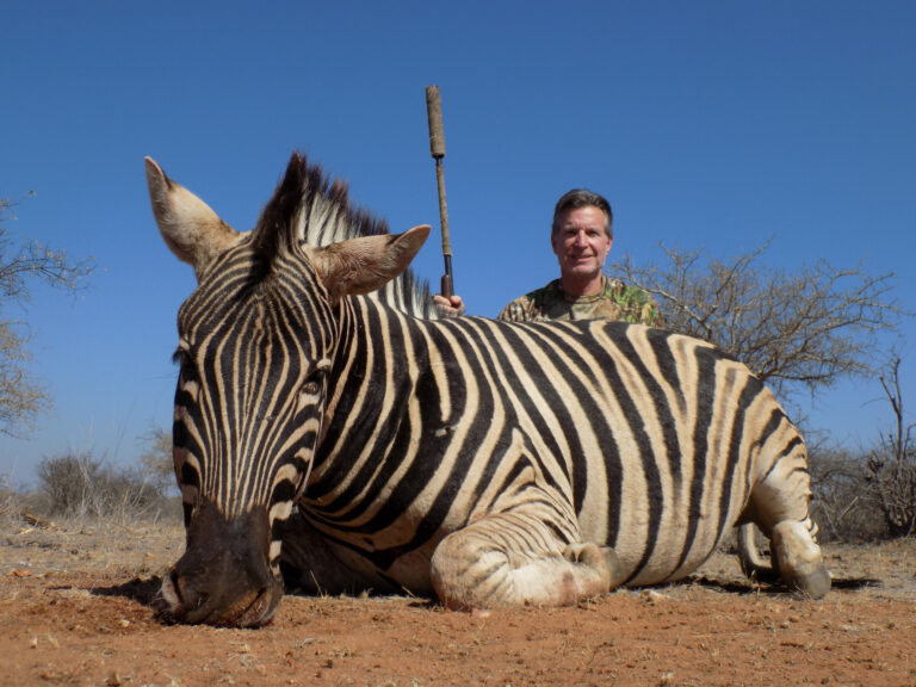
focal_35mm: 37
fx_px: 979
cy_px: 344
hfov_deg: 50.1
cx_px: 458
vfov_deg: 38.7
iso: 80
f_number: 3.5
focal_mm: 6.6
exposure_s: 1/1250
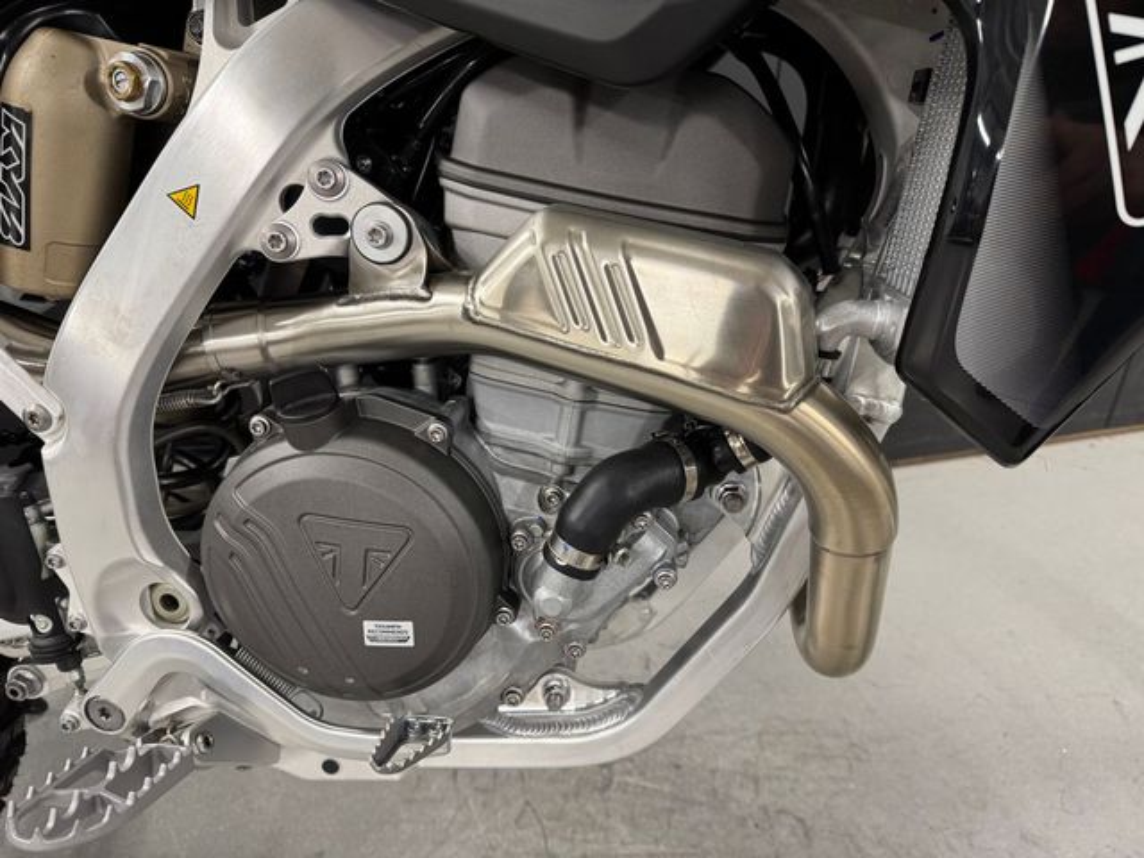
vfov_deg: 56.8
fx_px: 793
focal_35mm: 24
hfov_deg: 71.6
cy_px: 429
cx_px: 572
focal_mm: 6.76
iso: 160
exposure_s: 1/50
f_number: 1.78
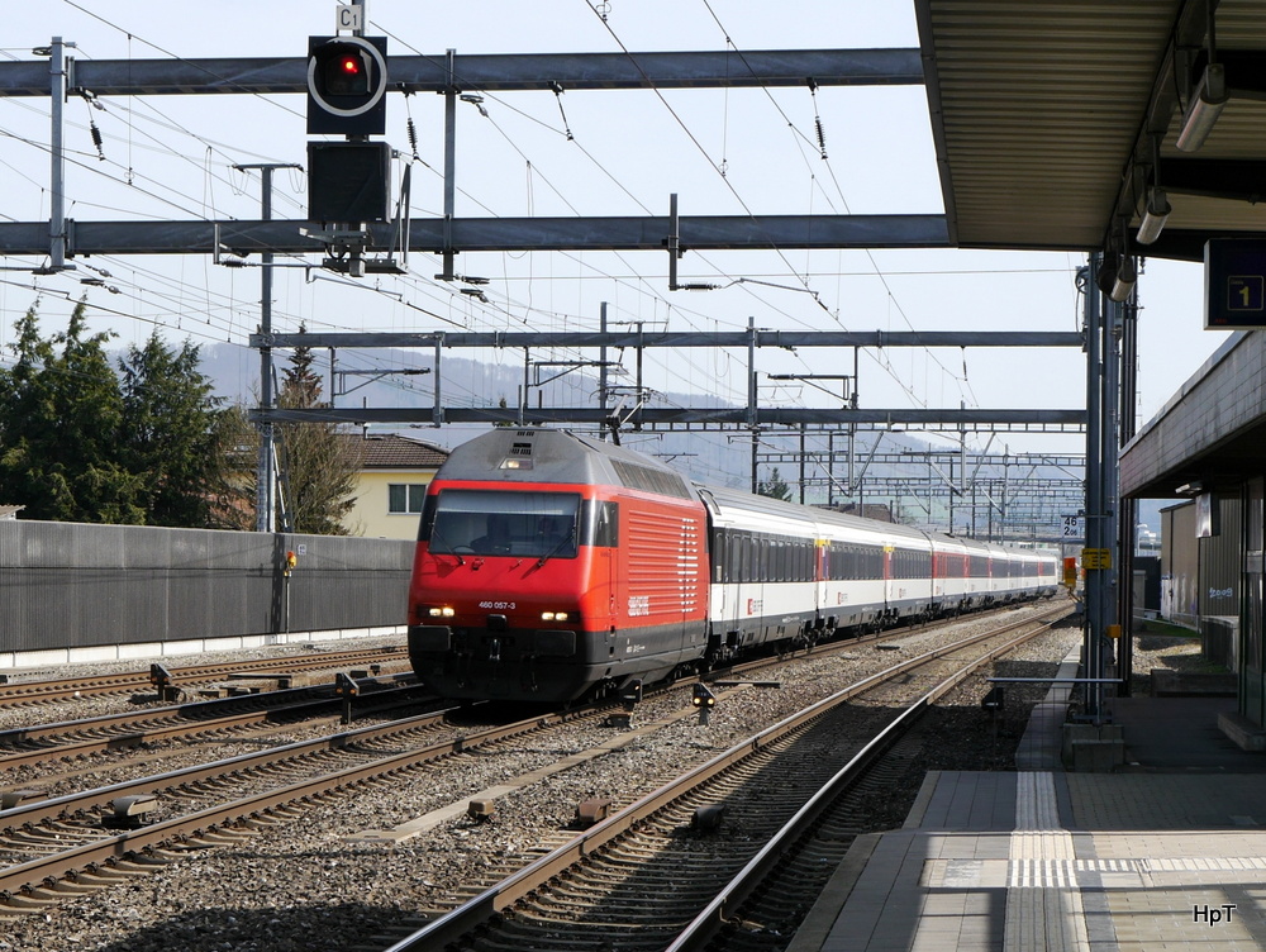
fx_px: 2489
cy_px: 476
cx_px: 633
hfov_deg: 28.5
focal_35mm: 68
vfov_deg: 21.7
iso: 160
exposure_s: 1/250
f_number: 8
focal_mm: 34
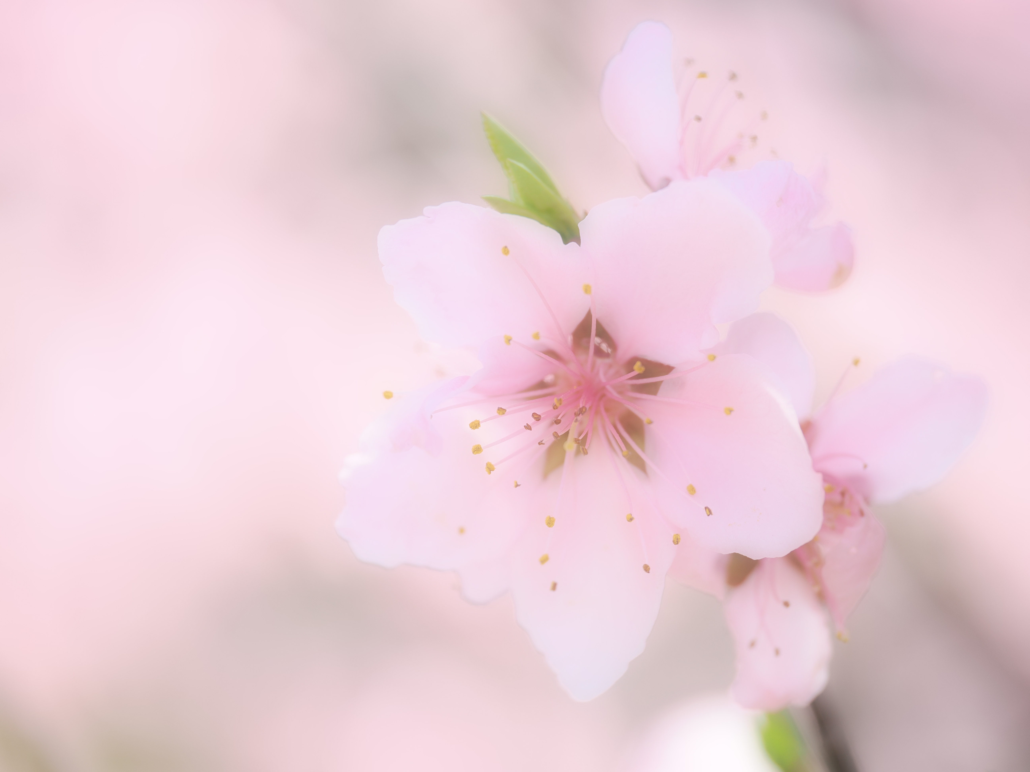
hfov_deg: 11.0
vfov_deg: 8.2
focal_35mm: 180
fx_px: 5356
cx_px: 515
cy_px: 386
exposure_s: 1/200
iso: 200
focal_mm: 90
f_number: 3.5
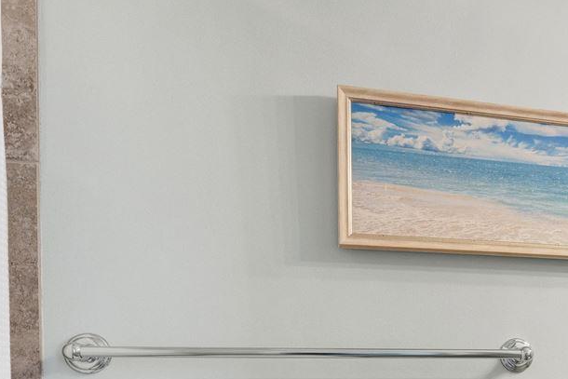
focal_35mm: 47
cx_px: 606
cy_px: 395
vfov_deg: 26.8
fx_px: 742
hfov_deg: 36.3
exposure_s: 1/3
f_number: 11
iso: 500
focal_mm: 14
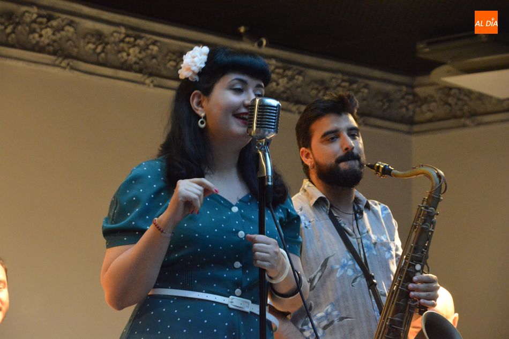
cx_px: 254
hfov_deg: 15.2
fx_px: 1908
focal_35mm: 135
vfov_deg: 10.2
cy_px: 170
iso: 6400
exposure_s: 1/30
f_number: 7.1
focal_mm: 90
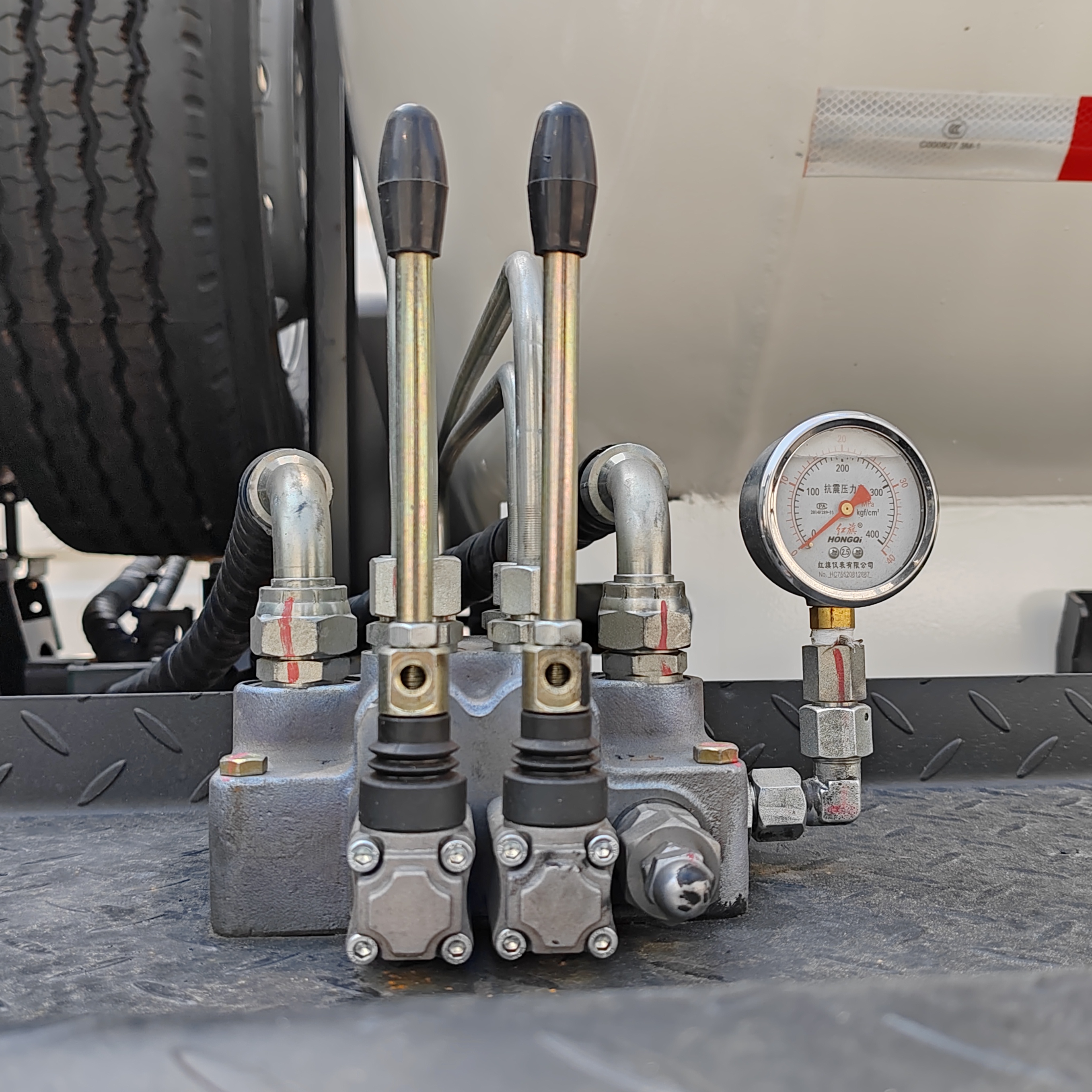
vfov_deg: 43.9
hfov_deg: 43.8
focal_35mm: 38
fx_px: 1356
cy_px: 547
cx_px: 594
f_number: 1.8
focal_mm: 6.14
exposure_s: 1/180
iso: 50
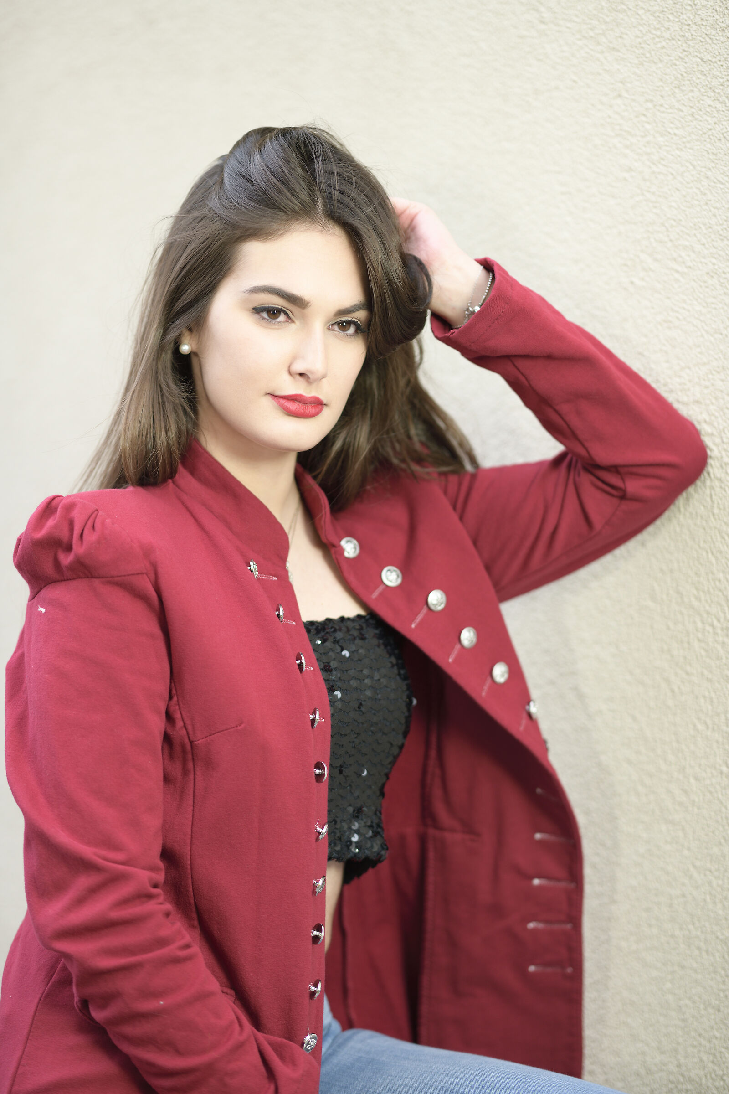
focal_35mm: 105
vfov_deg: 19.5
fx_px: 3189
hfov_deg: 13.0
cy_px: 547
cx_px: 364
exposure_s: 1/200
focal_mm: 105
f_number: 1.8
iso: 200
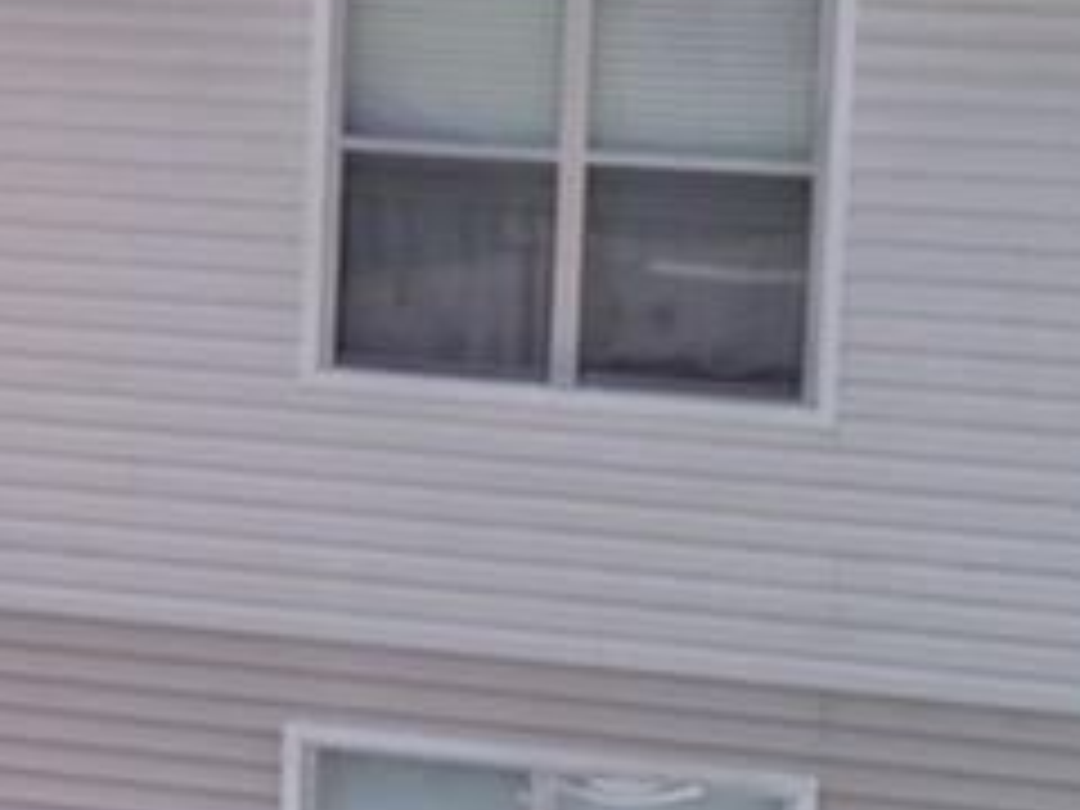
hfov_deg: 11.4
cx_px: -945
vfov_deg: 9.2
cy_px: 122
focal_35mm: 160
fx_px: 4992
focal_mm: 4.5
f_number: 2.8
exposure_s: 1/80
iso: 100
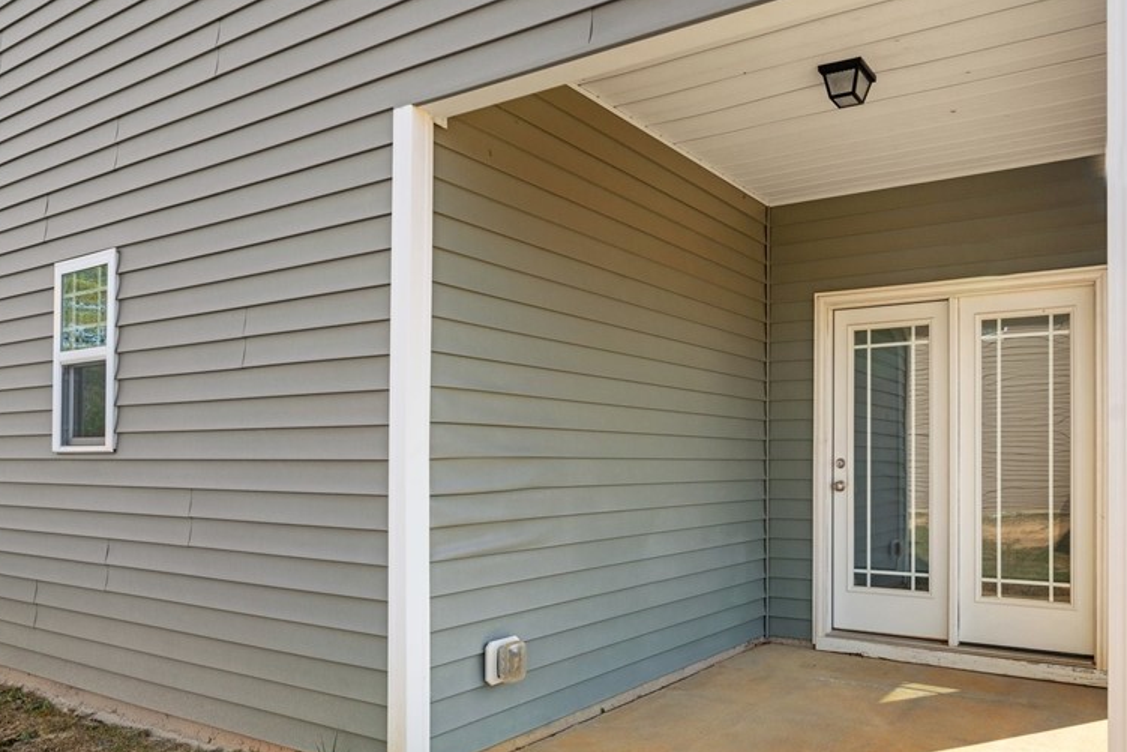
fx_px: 814
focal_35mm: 26
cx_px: 744
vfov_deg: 49.3
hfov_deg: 67.6
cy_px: 442
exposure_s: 1/250
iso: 400
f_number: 8
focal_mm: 18
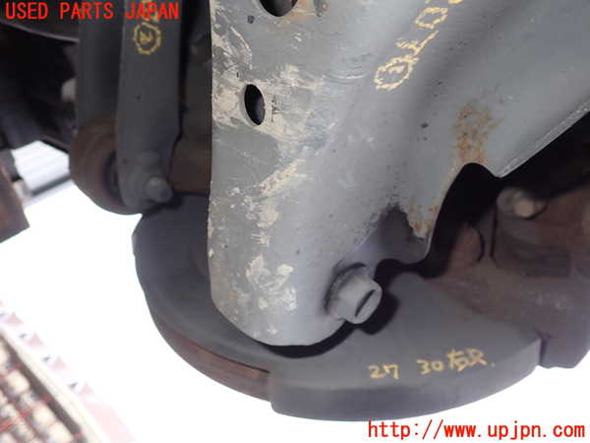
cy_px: 222
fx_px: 511
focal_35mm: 30
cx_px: 295
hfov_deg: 60.0
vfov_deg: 46.8
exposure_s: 1/30
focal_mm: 5.4
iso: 125
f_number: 6.3
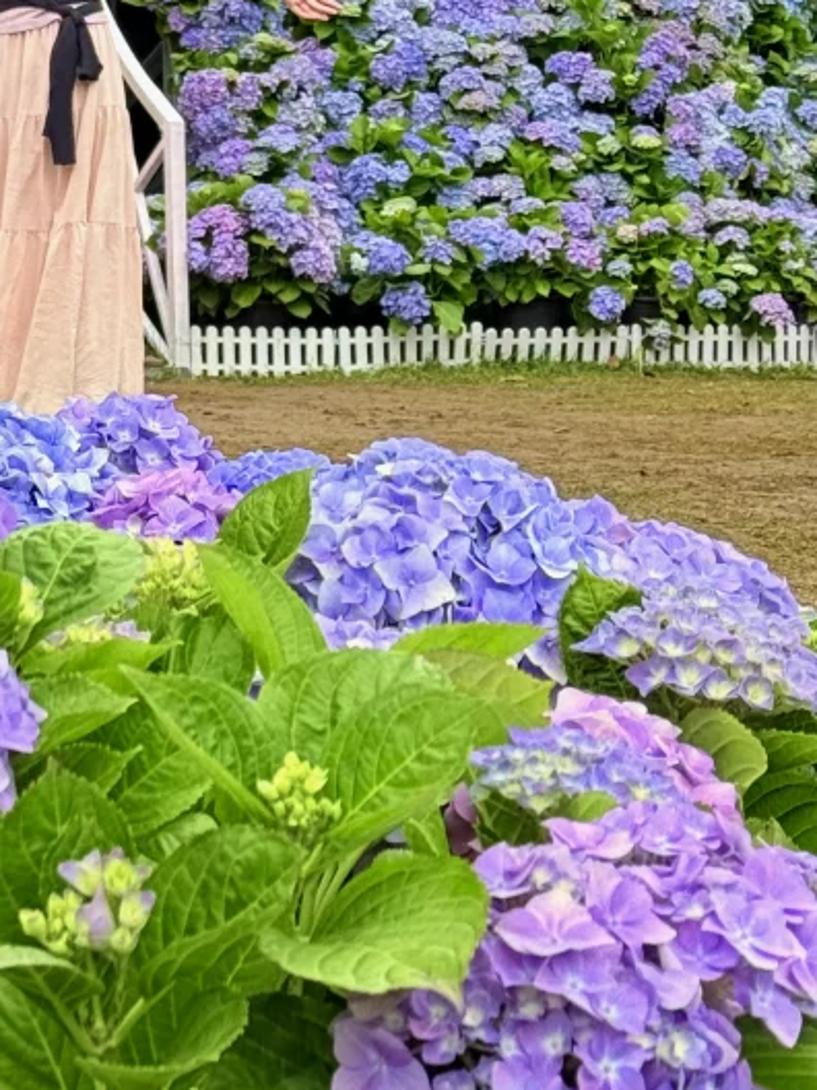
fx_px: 4122
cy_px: -124
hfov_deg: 11.1
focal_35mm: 131
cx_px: -231
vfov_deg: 14.7
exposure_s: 1/611
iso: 80
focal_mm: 6.76
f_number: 1.78
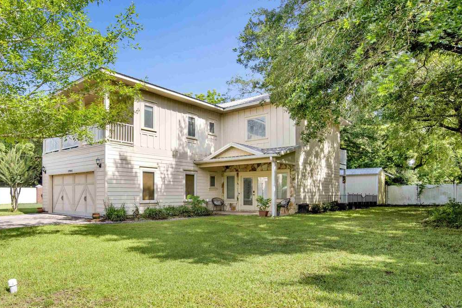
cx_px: 178
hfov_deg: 75.0
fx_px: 295
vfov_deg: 54.4
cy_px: 195
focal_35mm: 23
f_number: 11
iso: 200
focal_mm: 18
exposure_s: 1/200
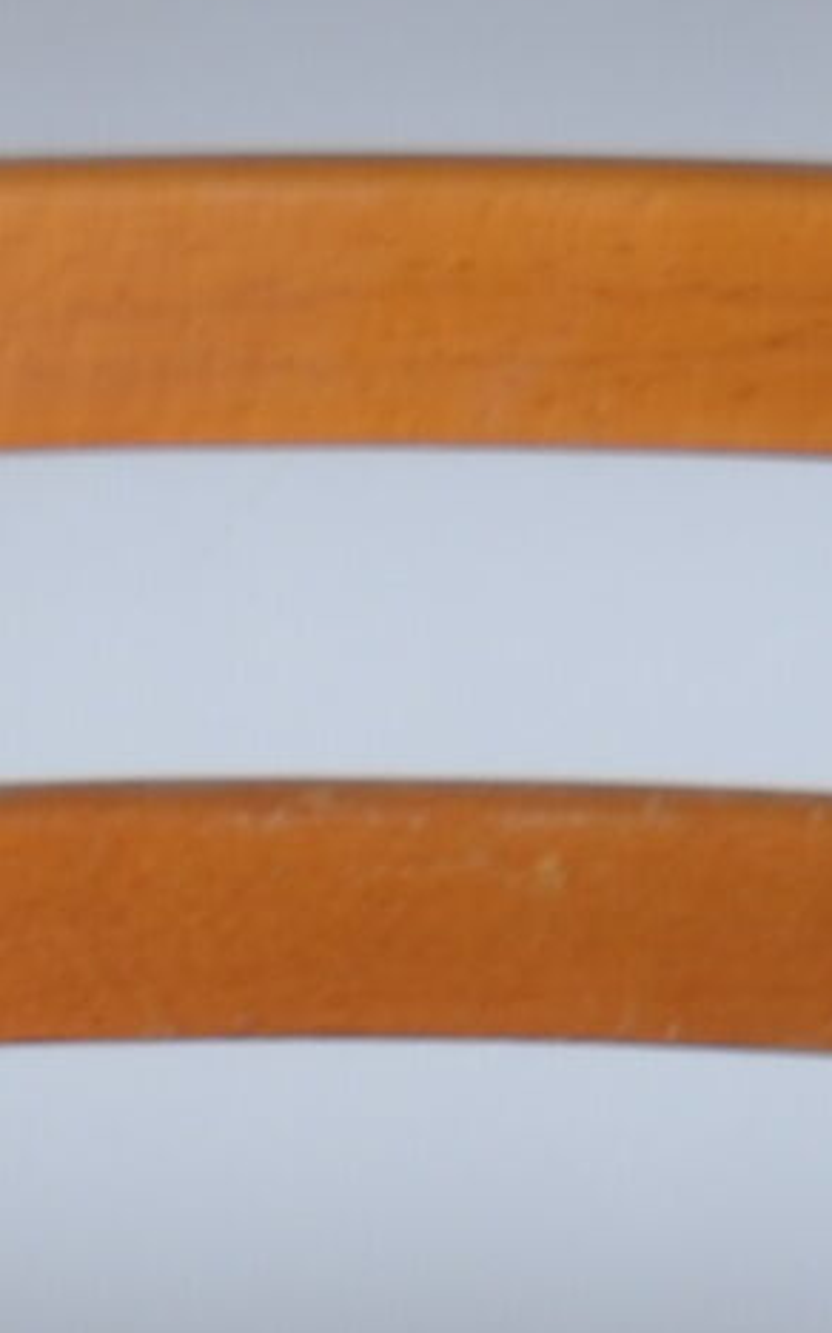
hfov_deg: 5.2
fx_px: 8754
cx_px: -1484
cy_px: 3327
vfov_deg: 8.0
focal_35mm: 241
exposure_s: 1/125
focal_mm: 20
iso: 100
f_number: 11
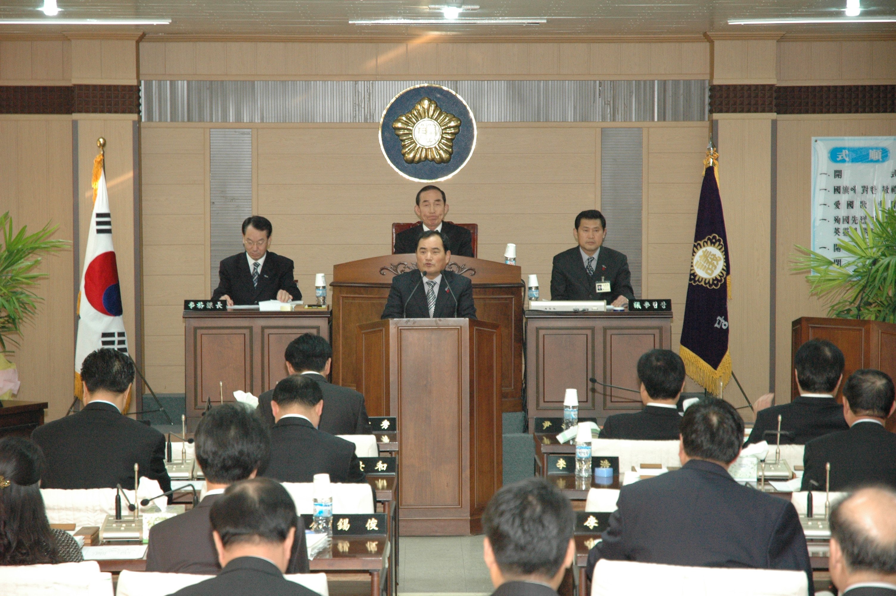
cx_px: 448
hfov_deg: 19.5
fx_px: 2611
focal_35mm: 105
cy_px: 298
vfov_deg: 13.0
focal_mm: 70
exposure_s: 1/60
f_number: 4.5
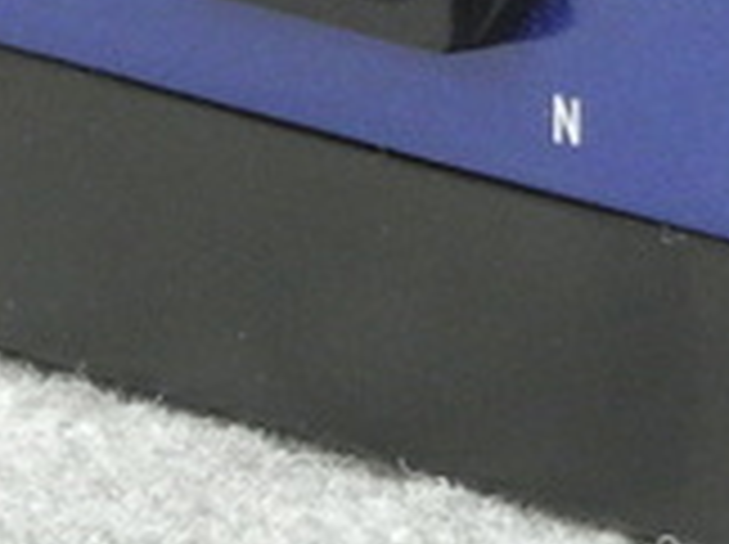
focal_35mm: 623
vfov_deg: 2.4
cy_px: -423
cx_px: 1534
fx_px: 13101
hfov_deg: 3.2
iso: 400
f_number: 4.5
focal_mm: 22.5
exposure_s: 1/13.1
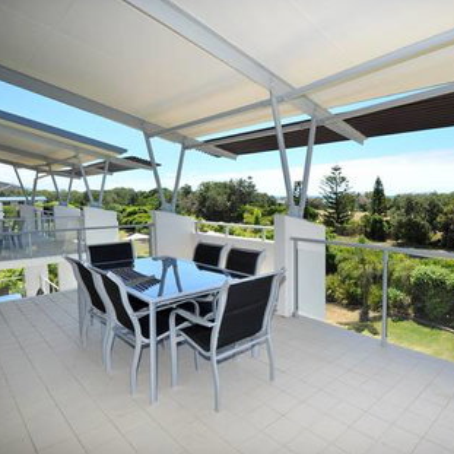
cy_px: 222
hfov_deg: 69.5
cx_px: 312
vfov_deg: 72.1
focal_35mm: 21
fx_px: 312
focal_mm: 16
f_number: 6.3
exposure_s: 1/800
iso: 400
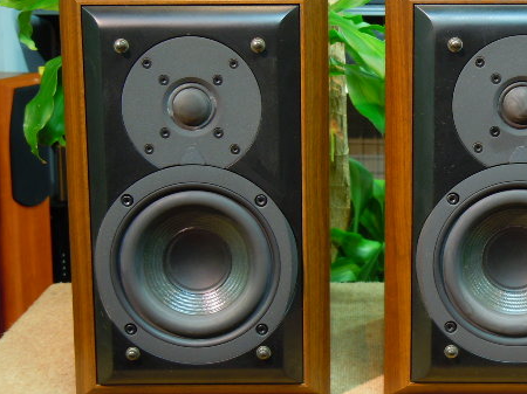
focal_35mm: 84
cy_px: 199
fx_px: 1278
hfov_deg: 23.2
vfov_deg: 17.6
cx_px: 350
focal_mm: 10.6
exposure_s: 1/2
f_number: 4
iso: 100
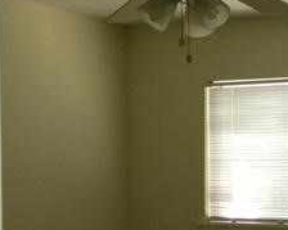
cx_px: 364
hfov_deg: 19.4
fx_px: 784
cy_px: 177
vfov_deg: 16.6
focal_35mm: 92
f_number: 2.4
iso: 160
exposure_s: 1/20
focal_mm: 4.13
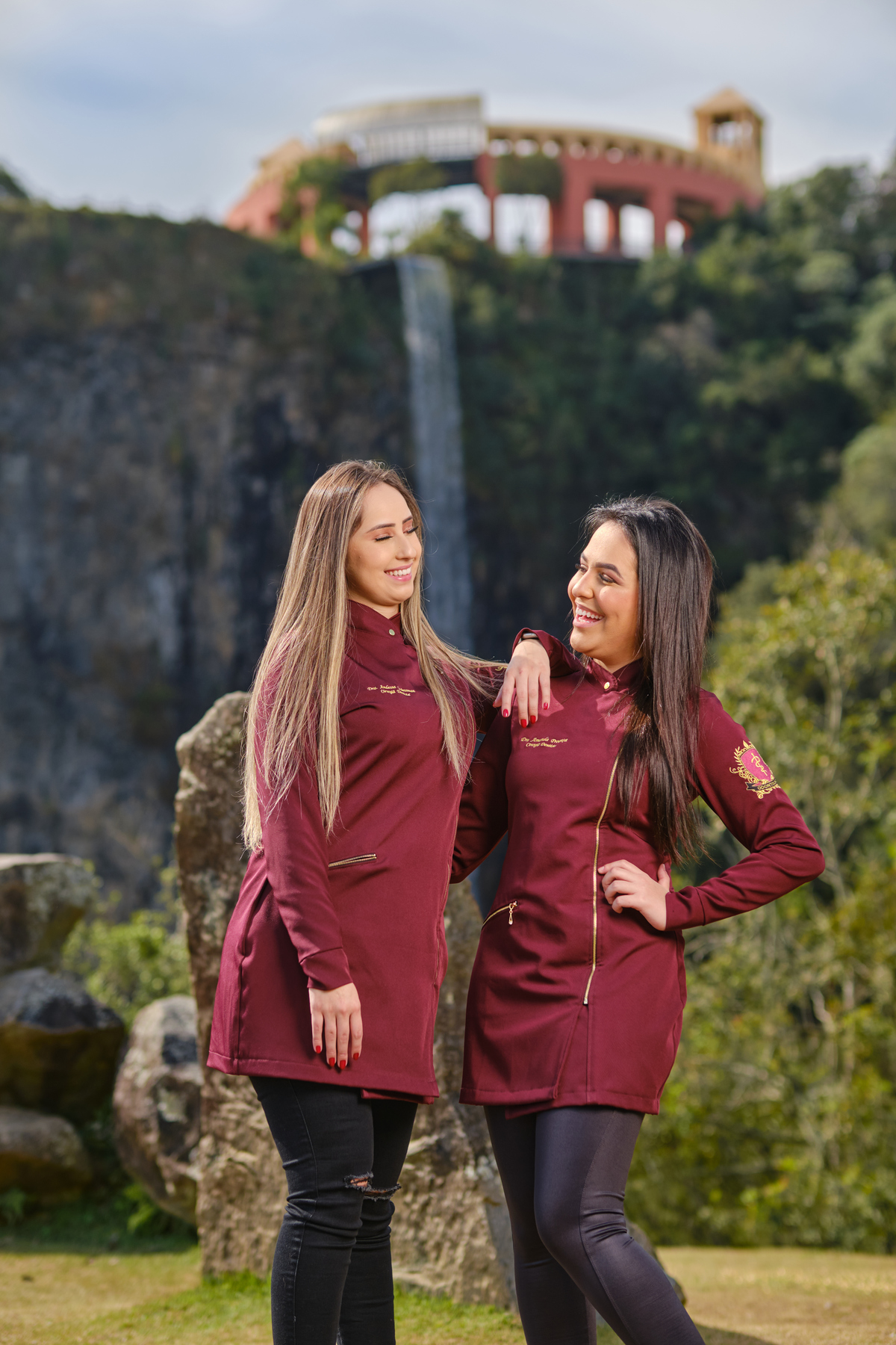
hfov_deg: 18.2
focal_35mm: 75
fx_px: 2800
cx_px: 448
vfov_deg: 27.0
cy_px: 672
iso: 160
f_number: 2
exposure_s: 1/2000
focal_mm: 50
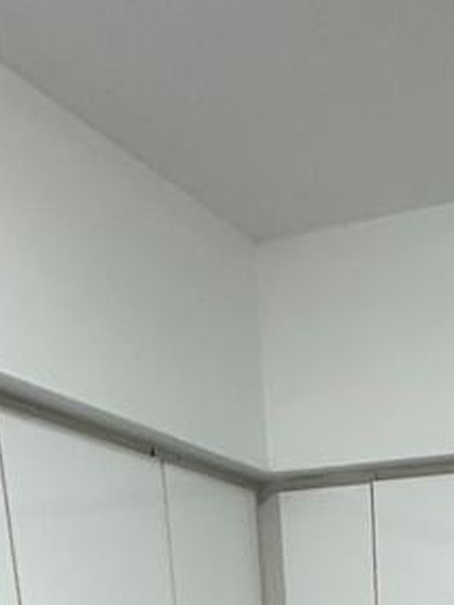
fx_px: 1031
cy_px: 1032
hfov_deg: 23.3
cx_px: 501
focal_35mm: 59
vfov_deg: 22.5
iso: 200
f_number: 2.2
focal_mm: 2.22
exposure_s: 1/120
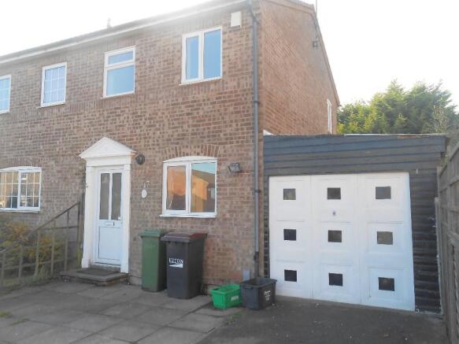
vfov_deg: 53.0
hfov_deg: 67.3
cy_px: 172
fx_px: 345
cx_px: 230
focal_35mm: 26
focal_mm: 4.6
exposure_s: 1/160
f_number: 3.5
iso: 80
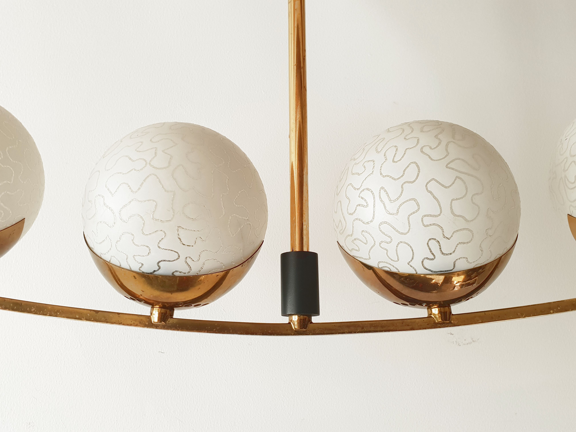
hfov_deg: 67.3
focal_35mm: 26
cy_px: 216
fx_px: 433
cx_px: 288
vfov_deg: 53.1
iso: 100
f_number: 2.4
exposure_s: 1/100
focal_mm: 4.3
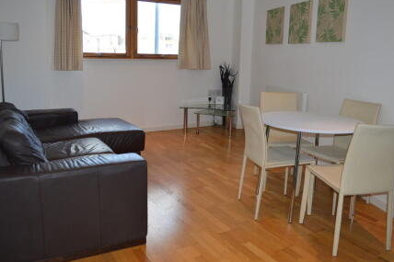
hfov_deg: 61.9
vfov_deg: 43.5
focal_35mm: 30
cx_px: 190
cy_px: 120
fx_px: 328
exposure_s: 1/125
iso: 280
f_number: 4
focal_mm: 18
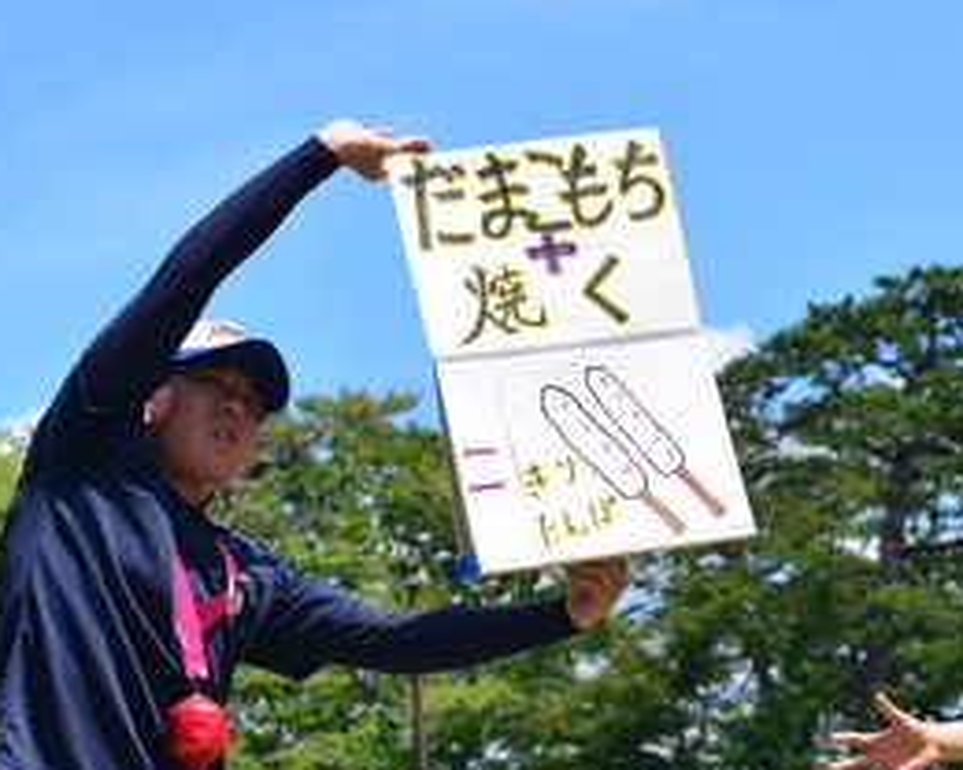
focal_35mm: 135
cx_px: 548
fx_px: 3848
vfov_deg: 11.4
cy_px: 339
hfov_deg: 14.3
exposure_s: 1/640
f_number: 5
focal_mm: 50
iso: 100
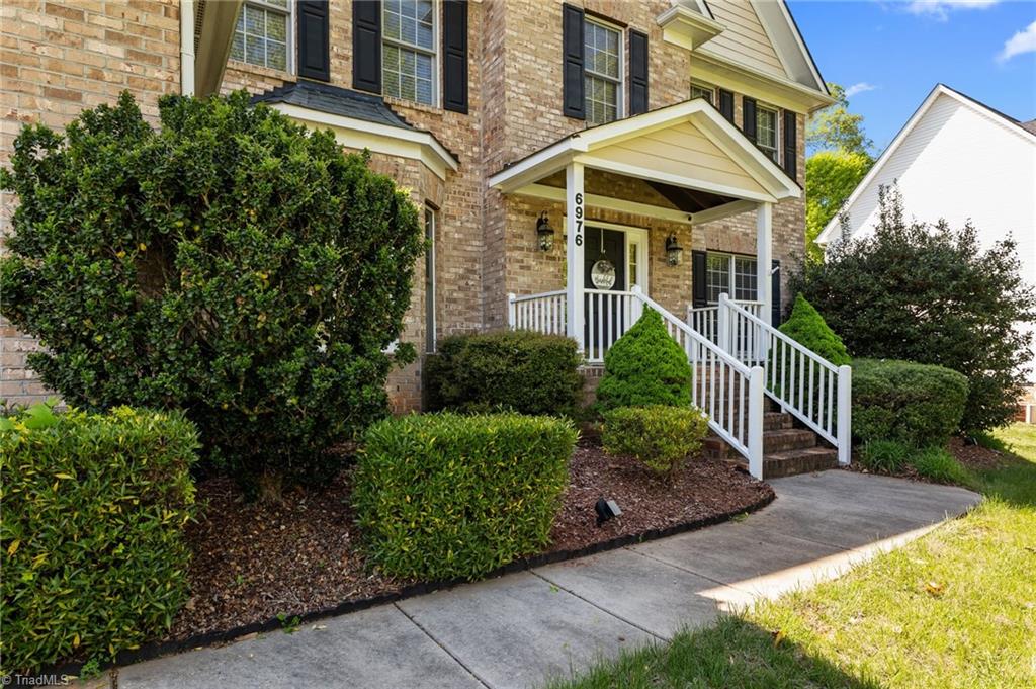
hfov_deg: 84.0
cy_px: 344
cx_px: 518
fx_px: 575
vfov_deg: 61.8
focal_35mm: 20
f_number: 7.1
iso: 200
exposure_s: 1/50
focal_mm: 20
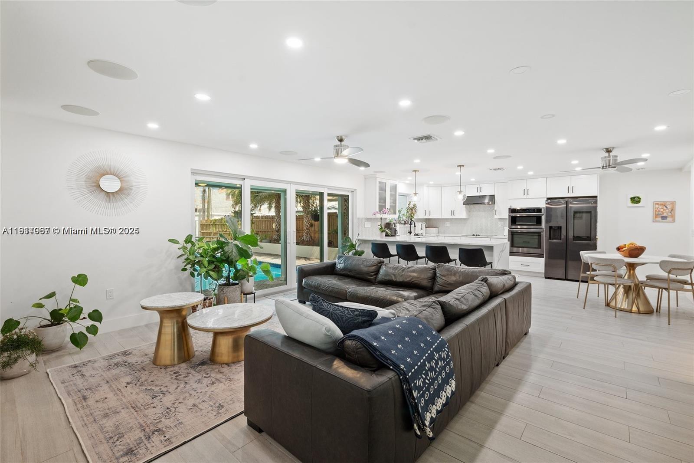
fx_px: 308
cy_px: 232
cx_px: 347
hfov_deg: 96.7
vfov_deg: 73.8
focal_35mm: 16
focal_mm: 16
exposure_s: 1/15
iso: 400
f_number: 8
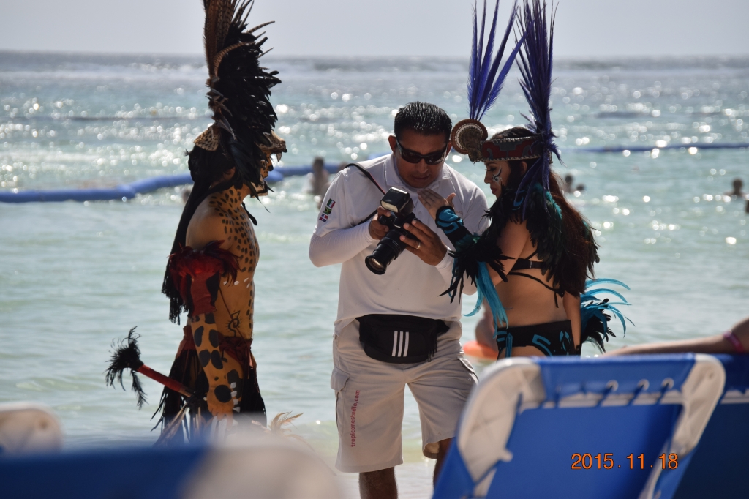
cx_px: 374
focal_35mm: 218
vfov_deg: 6.3
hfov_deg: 9.5
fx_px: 4523
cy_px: 250
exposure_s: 1/2000
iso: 400
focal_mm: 145
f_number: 5.3
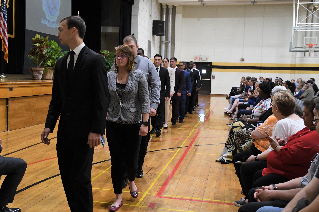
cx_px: 160
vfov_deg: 34.2
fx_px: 346
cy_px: 106
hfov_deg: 49.5
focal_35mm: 39
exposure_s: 1/250
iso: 2000
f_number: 3.8
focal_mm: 26
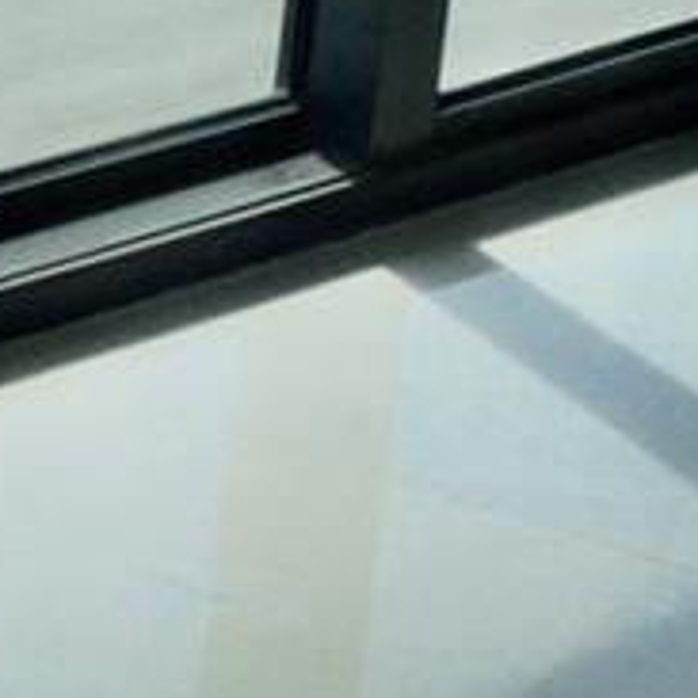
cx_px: -1217
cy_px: -803
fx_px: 5087
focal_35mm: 223
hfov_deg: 7.2
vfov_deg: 7.5
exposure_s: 1/500
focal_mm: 20
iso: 220
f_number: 11
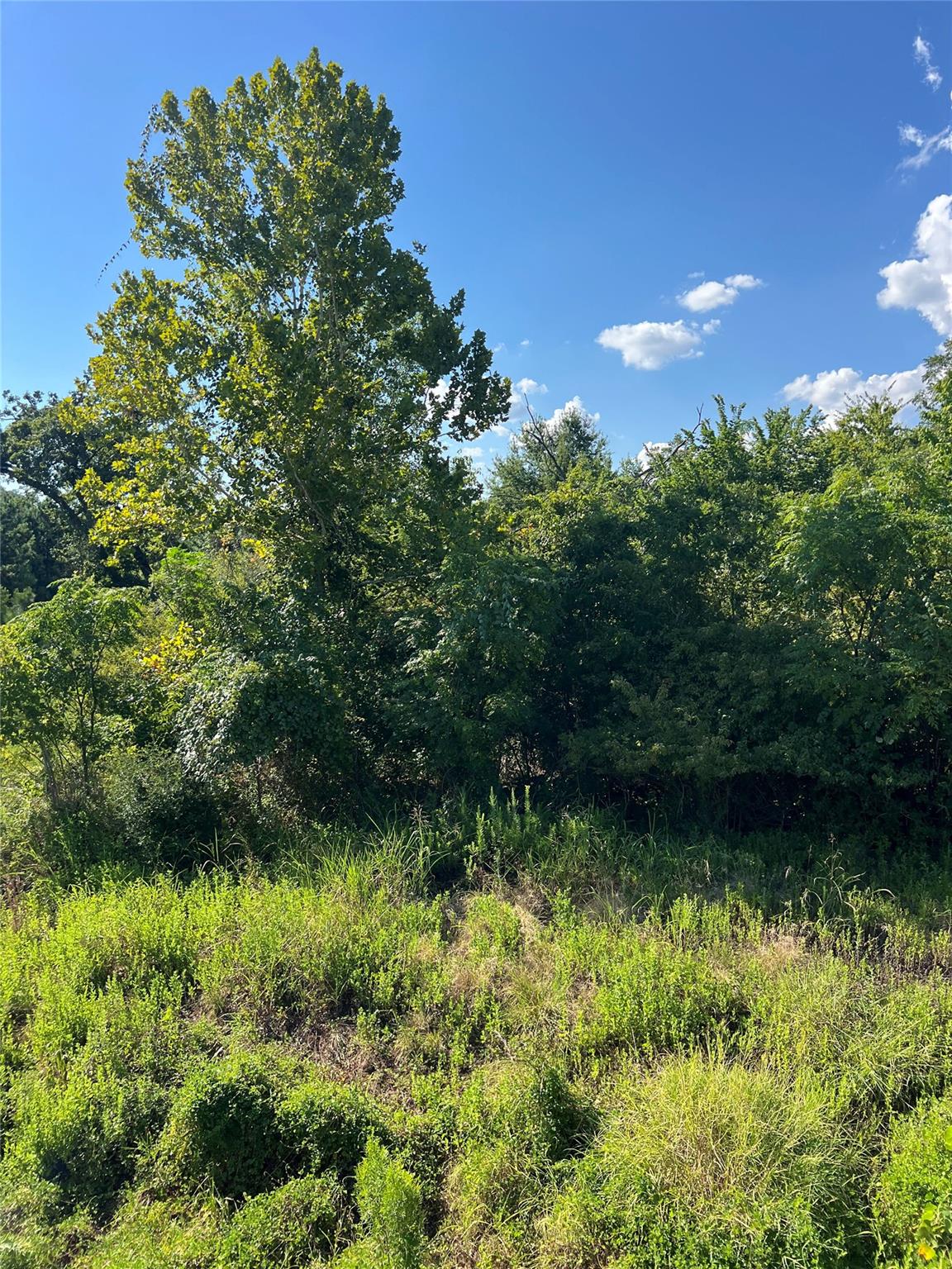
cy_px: 634
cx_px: 476
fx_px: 953
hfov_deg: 53.1
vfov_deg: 67.3
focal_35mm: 26
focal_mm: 5.7
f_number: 1.5
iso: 50
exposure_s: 1/2571
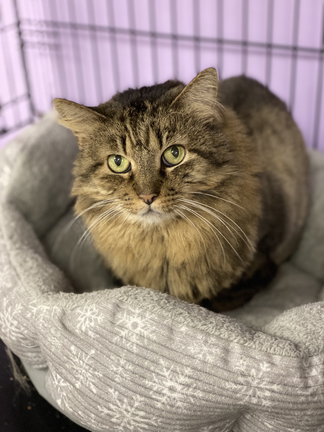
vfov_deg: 36.8
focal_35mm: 52
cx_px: 162
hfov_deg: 28.0
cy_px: 216
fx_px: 649
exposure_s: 1/40
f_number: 2
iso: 320
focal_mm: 6
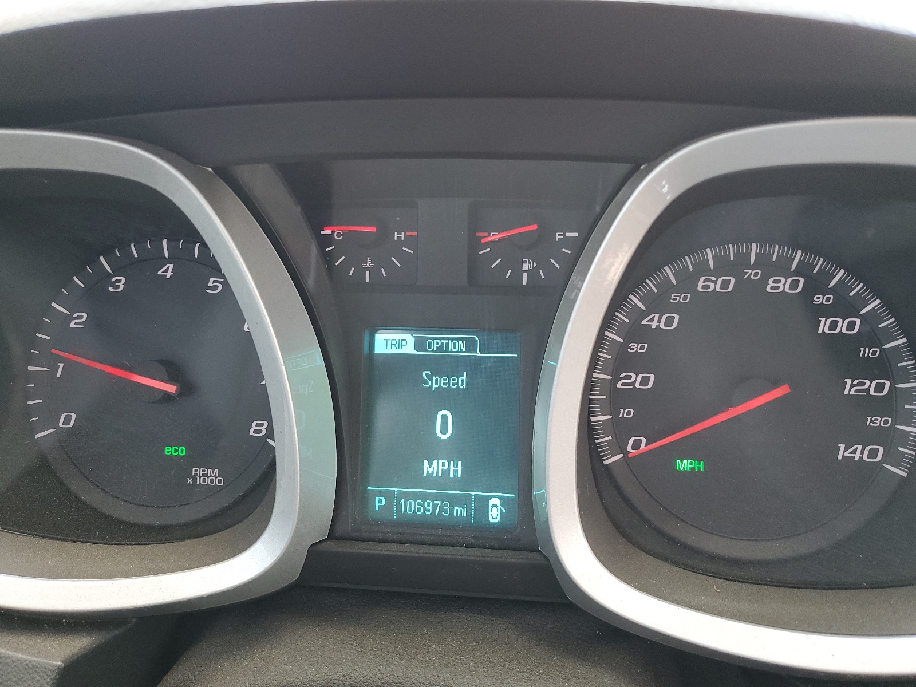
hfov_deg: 67.3
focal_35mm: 26
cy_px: 344
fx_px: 688
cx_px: 458
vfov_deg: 53.1
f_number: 1.5
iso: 95
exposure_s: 1/60.2
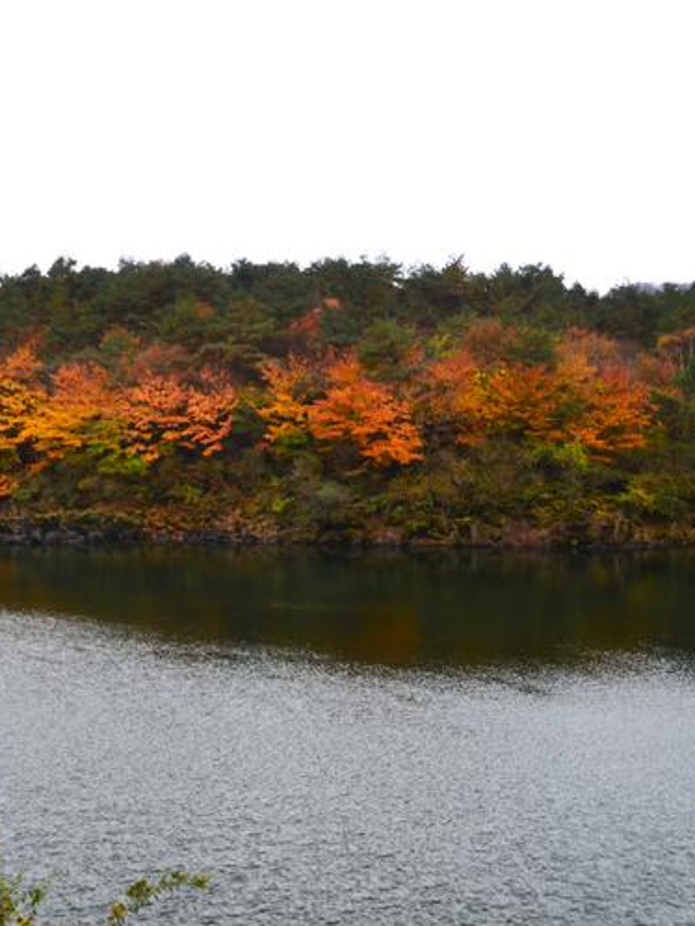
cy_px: 443
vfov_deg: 33.3
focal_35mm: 58
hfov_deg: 24.6
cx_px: 69
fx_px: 1545
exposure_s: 1/20
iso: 320
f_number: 6.3
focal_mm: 25
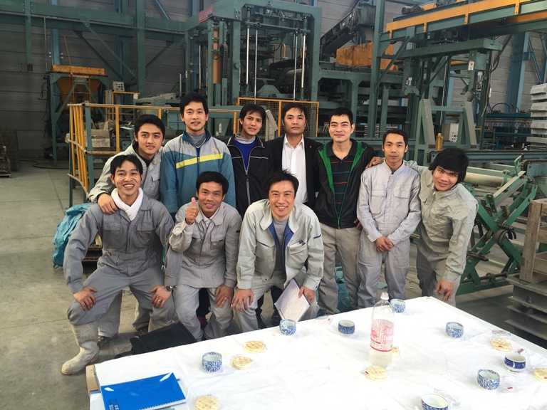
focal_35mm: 29
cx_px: 274
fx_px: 458
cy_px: 205
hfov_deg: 61.7
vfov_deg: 48.2
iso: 40
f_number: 2.2
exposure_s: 1/60
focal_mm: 4.15
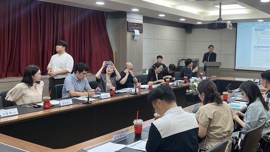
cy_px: 76
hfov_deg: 49.7
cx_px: 176
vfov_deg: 29.7
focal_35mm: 40
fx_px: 287
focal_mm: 5.1
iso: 100
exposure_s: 1/120
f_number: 1.6
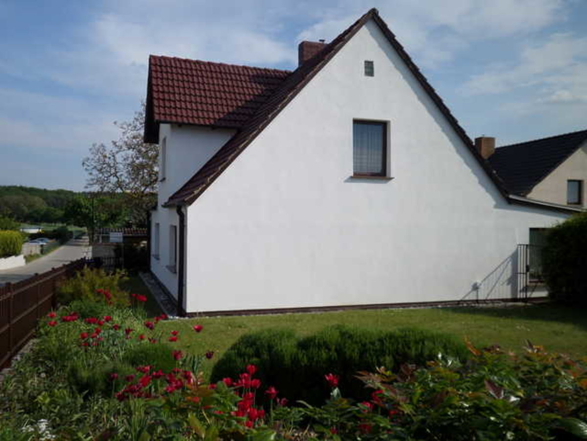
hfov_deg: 56.8
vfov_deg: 44.2
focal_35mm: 32
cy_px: 220
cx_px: 294
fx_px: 543
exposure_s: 1/1500
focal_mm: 5.8
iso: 80
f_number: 3.5
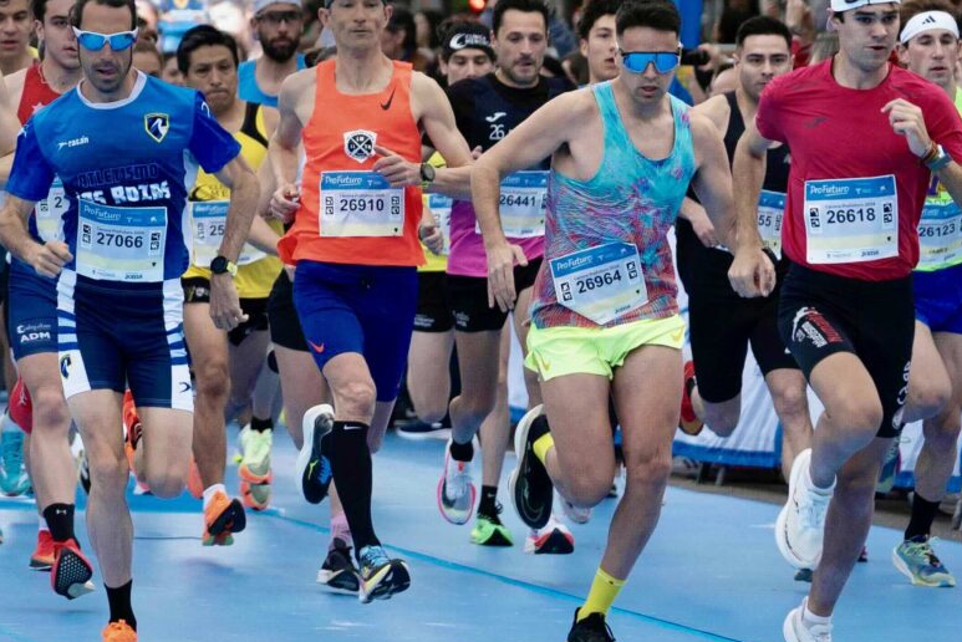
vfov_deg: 3.6
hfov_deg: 5.3
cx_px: -421
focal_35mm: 384
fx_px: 10265
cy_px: -94
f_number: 3.5
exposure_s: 1/1000
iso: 800
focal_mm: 116
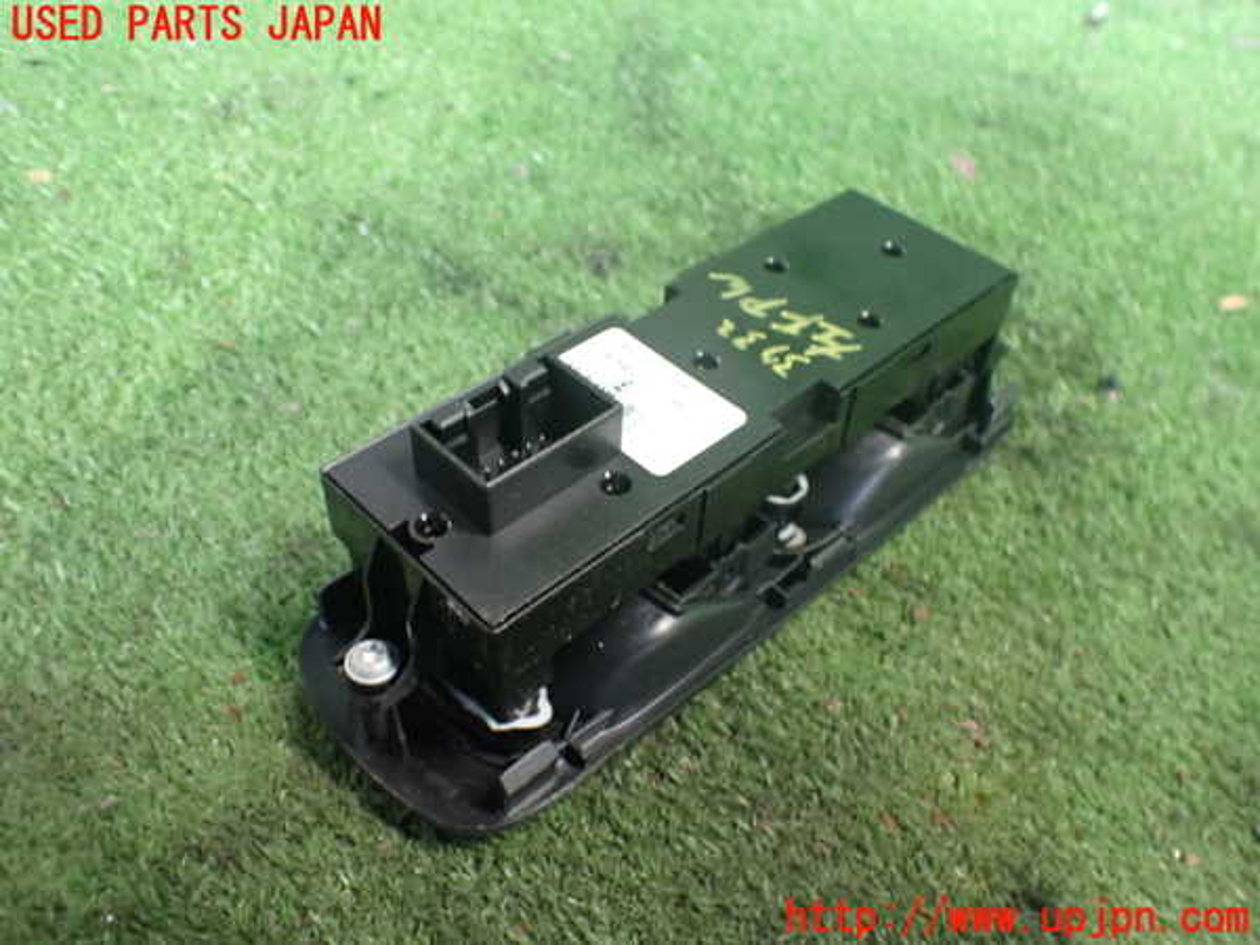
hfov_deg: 60.0
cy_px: 472
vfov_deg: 46.8
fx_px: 1092
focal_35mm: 30
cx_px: 630
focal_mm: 5.4
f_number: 2.3
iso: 800
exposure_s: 1/30
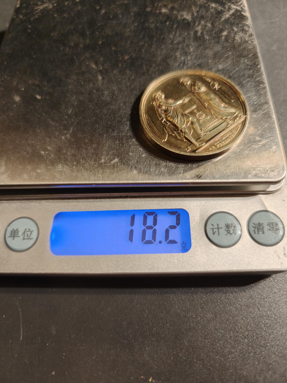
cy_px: 192
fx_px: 254
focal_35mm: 23
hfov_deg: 58.9
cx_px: 144
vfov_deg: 73.9
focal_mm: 6.06
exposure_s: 1/168
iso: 250
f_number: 1.6
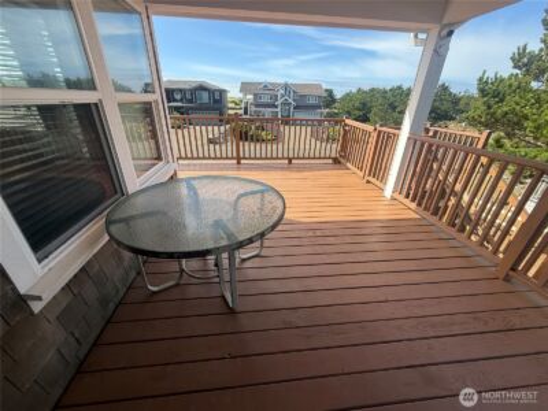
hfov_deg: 102.1
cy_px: 206
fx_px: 222
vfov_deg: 85.7
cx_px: 274
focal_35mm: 14
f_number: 2.2
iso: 50
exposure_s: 1/742
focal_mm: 2.22
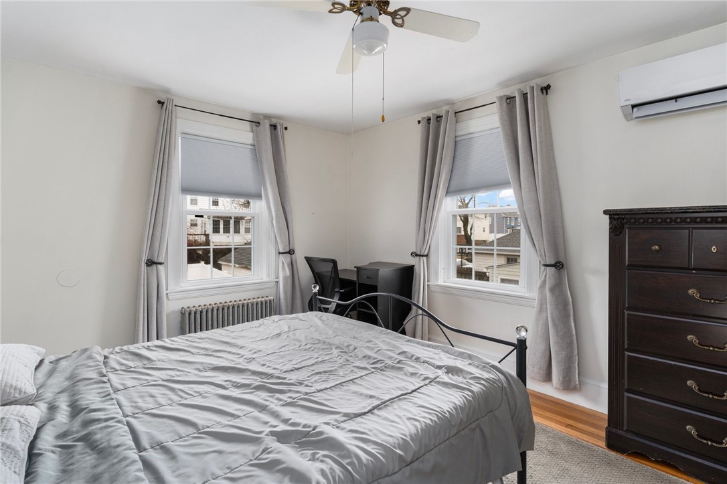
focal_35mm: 17
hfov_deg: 93.3
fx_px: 343
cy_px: 242
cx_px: 364
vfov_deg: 70.4
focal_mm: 17
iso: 640
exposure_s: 1/100
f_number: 7.1
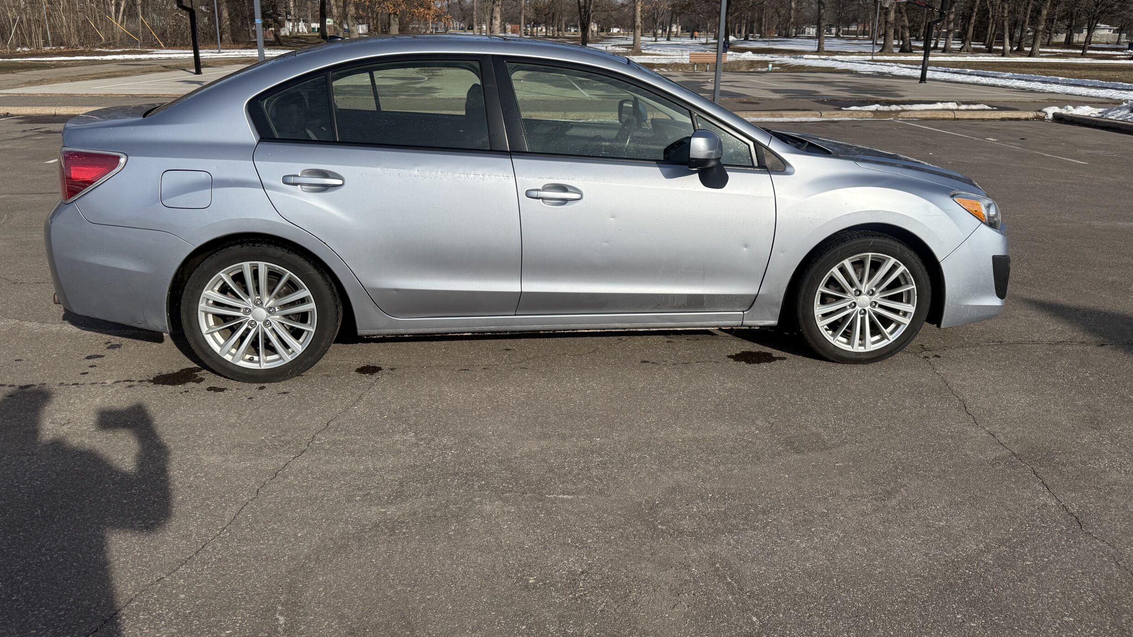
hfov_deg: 69.9
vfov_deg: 42.7
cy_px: 255
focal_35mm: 27
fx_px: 811
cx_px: 567
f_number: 1.78
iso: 125
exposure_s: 1/9091
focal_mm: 6.76
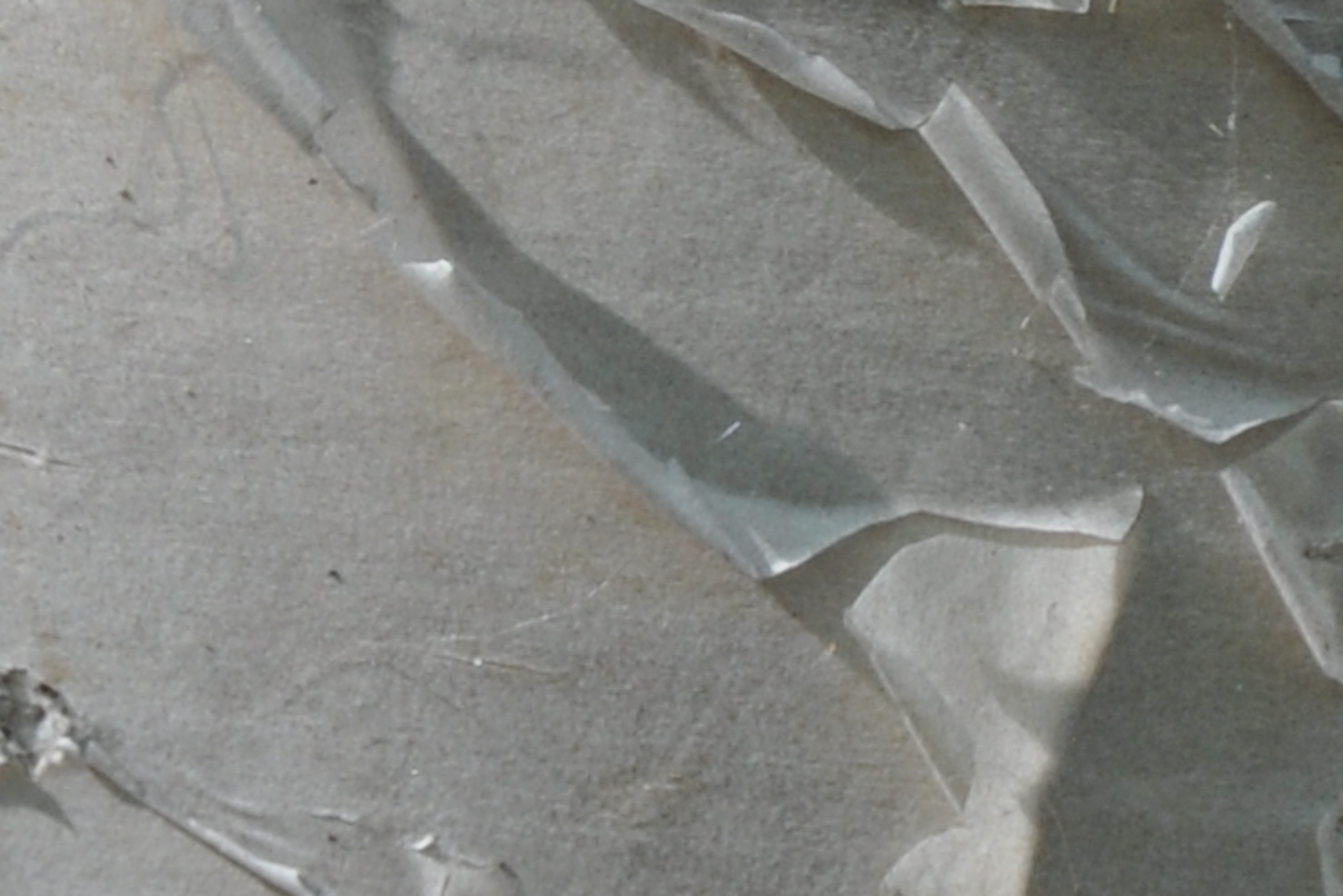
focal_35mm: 208
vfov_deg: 6.4
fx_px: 7759
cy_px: -762
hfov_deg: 9.8
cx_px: 1274
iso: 200
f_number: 6.3
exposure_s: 1/160
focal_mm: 24
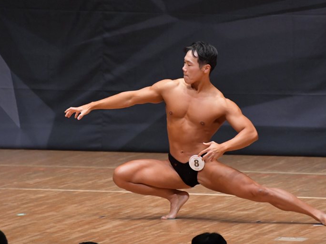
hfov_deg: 4.0
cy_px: 122
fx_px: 4615
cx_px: 173
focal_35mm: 490
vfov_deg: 3.0
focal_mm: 300
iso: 6400
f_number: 5.6
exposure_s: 1/400
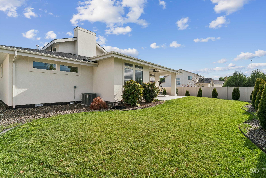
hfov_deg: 93.3
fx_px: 126
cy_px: 89
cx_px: 133
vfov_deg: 70.4
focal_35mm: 17
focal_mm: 17
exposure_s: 1/320
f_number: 13
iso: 400
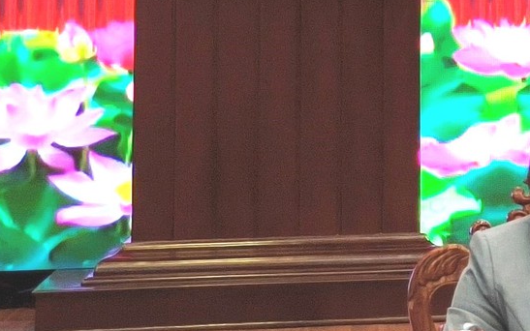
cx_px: 1059
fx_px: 3583
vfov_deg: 5.2
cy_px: -253
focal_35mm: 248
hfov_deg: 8.1
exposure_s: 1/100
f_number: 1.9
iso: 200
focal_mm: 7.1
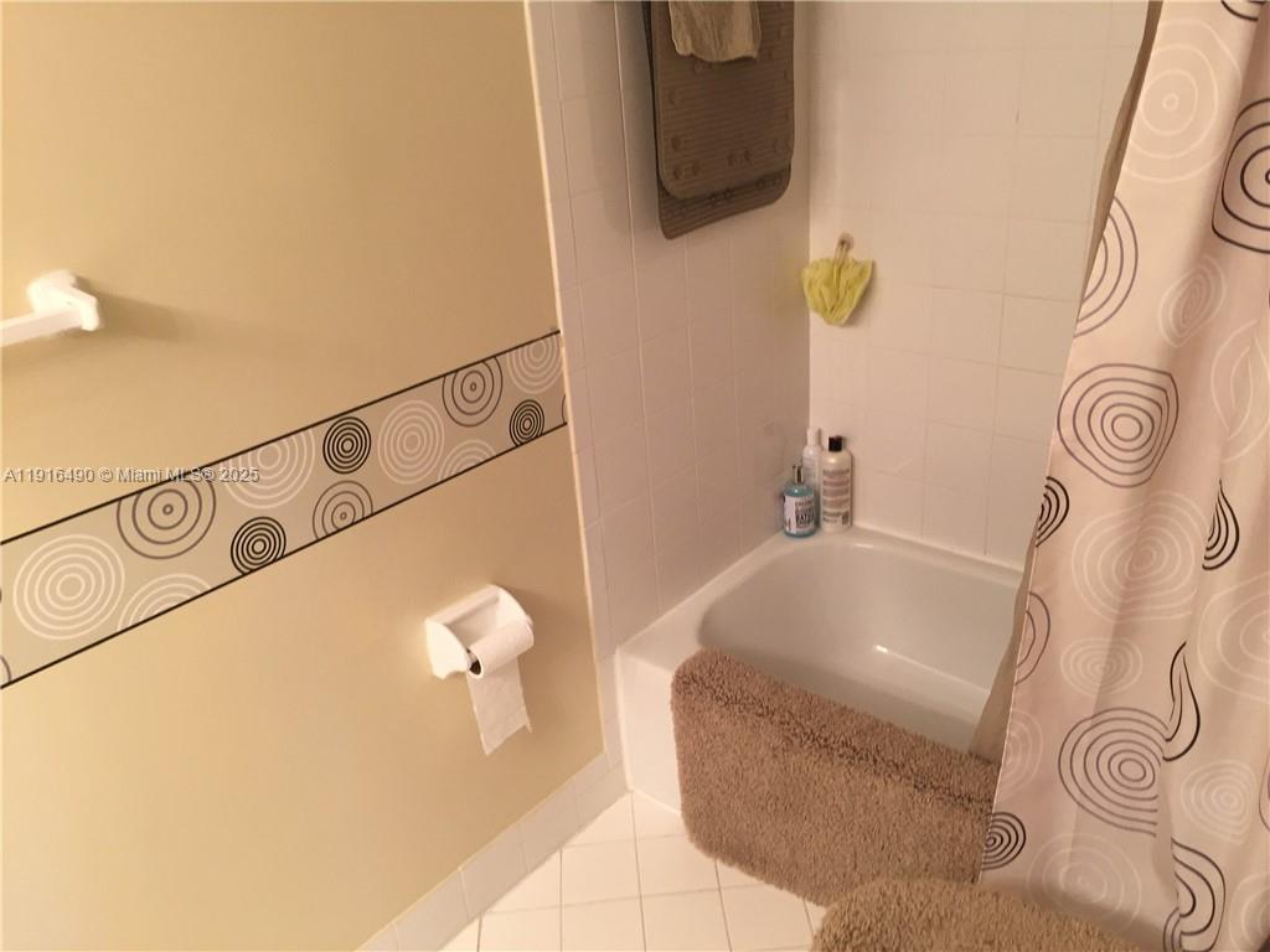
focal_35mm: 29
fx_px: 1064
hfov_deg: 61.7
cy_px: 476
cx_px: 635
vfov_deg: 48.2
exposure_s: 1/30
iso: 100
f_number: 2.2
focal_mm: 4.15
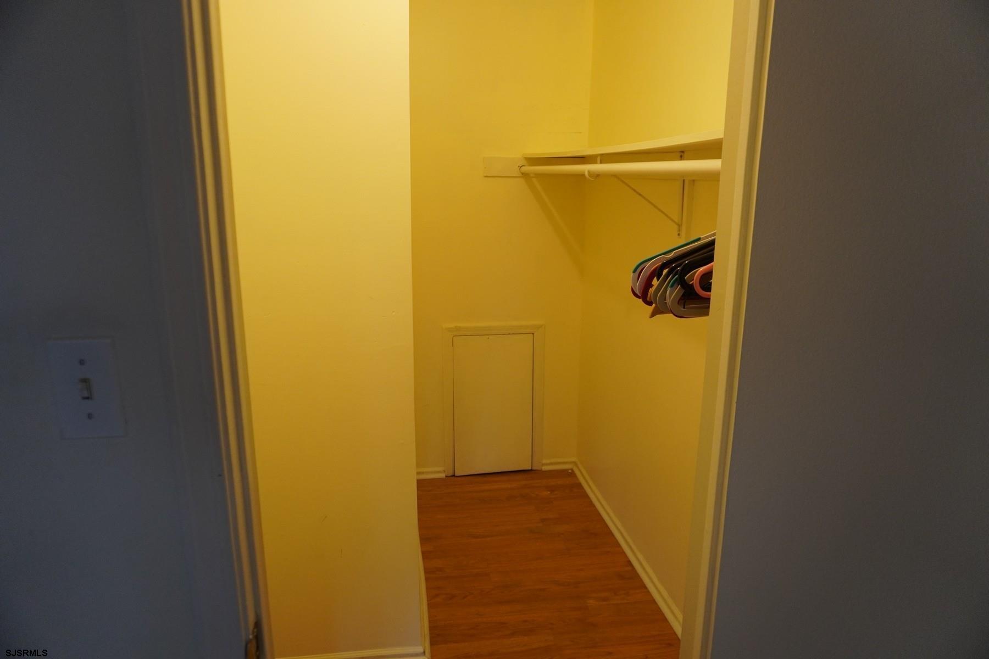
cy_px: 330
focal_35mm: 24
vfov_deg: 53.1
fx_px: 659
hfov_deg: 73.7
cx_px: 494
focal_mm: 16
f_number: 4
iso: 1000
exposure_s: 1/160
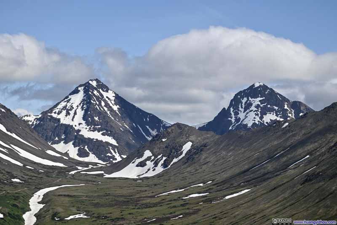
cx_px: 168
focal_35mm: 104
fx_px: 974
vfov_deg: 13.2
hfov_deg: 19.6
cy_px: 112
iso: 100
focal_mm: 104
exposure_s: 1/2500
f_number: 5
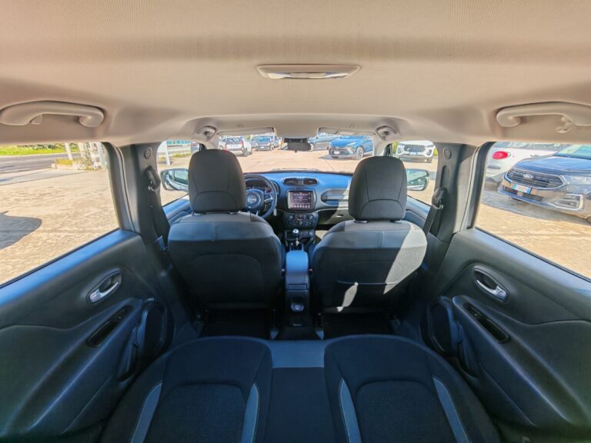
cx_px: 296
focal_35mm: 13
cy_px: 222
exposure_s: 1/100
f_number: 2
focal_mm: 1.82
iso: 64
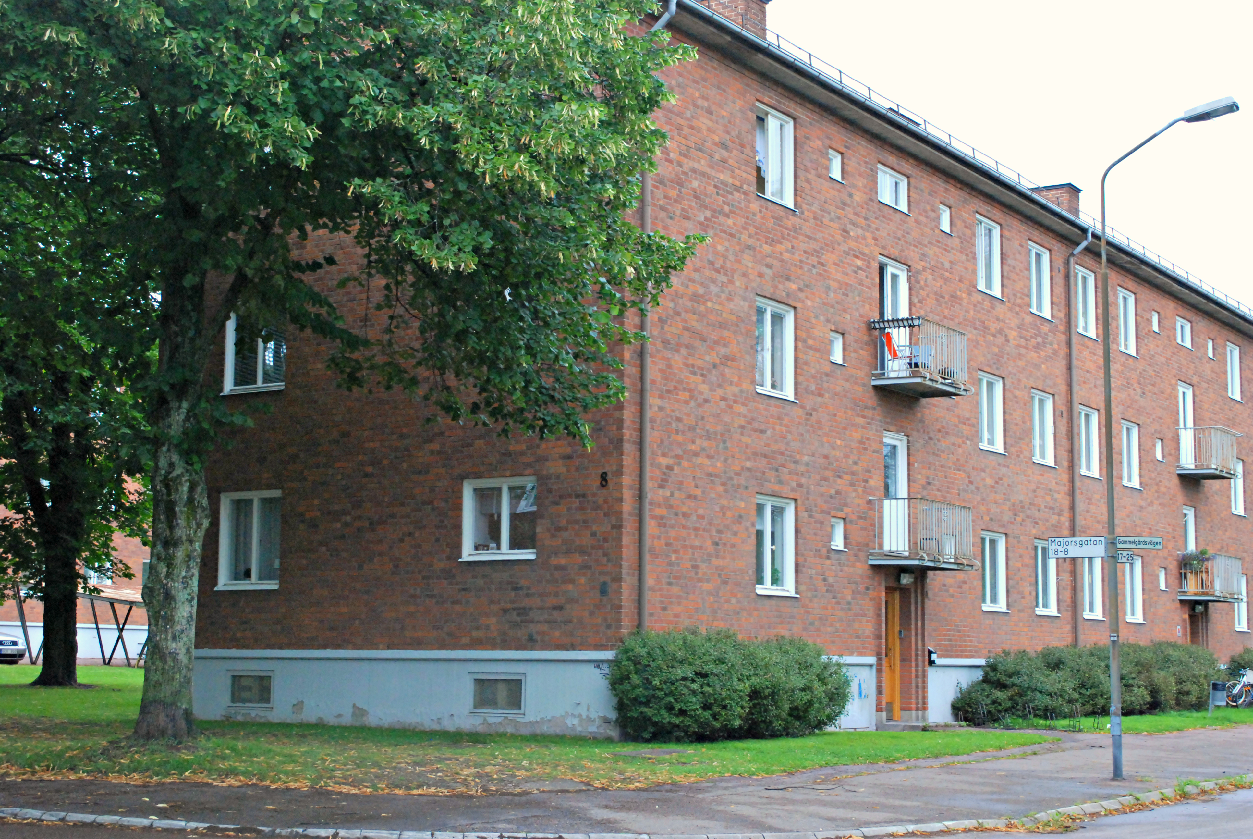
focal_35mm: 54
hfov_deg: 36.8
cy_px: 420
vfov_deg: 25.1
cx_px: 626
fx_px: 1882
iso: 1250
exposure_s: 1/320
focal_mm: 36
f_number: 9
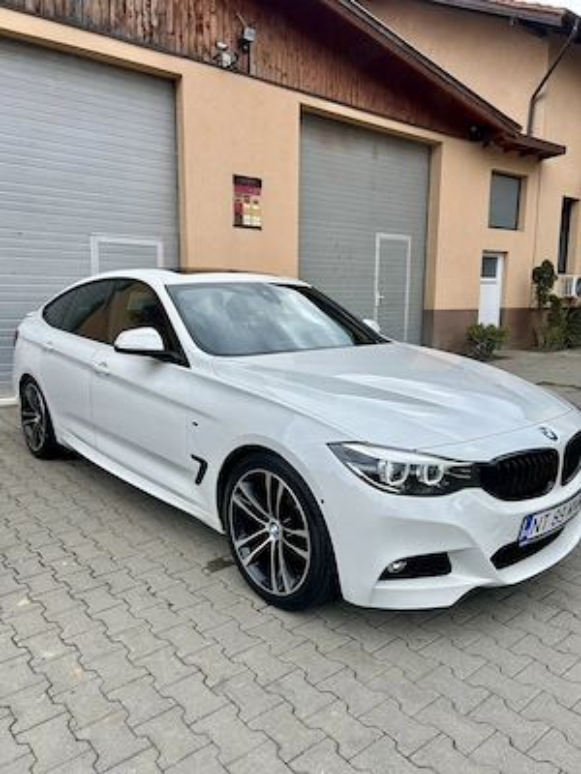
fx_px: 582
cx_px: 290
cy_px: 387
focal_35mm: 26
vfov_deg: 67.3
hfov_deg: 53.1
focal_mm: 5.7
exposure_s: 1/1224
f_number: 1.5
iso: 50
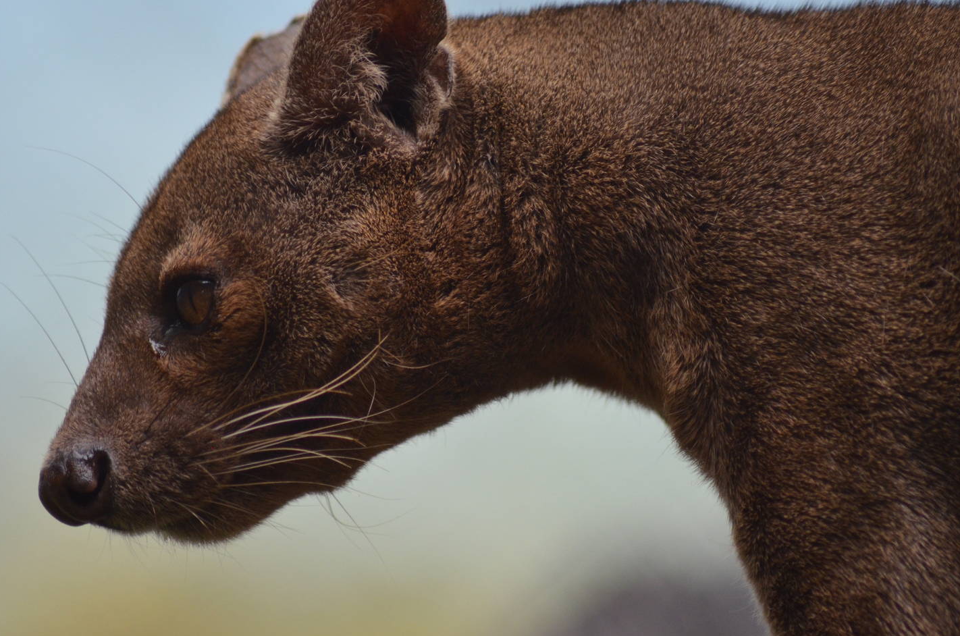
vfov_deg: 3.4
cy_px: 304
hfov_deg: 5.1
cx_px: 449
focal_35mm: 405
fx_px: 10778
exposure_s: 1/500
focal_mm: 240
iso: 1250
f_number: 5
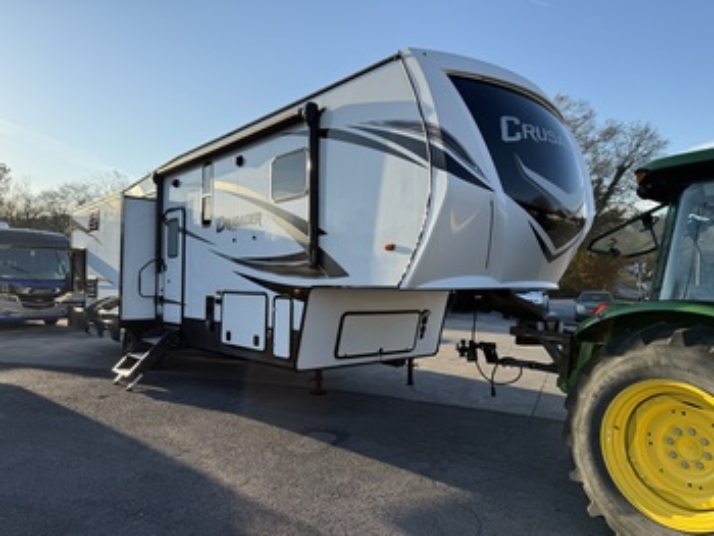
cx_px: 357
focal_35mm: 24
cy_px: 268
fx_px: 495
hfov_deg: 71.6
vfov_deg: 56.9
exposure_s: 1/2703
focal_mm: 6.76
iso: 100
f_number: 1.78
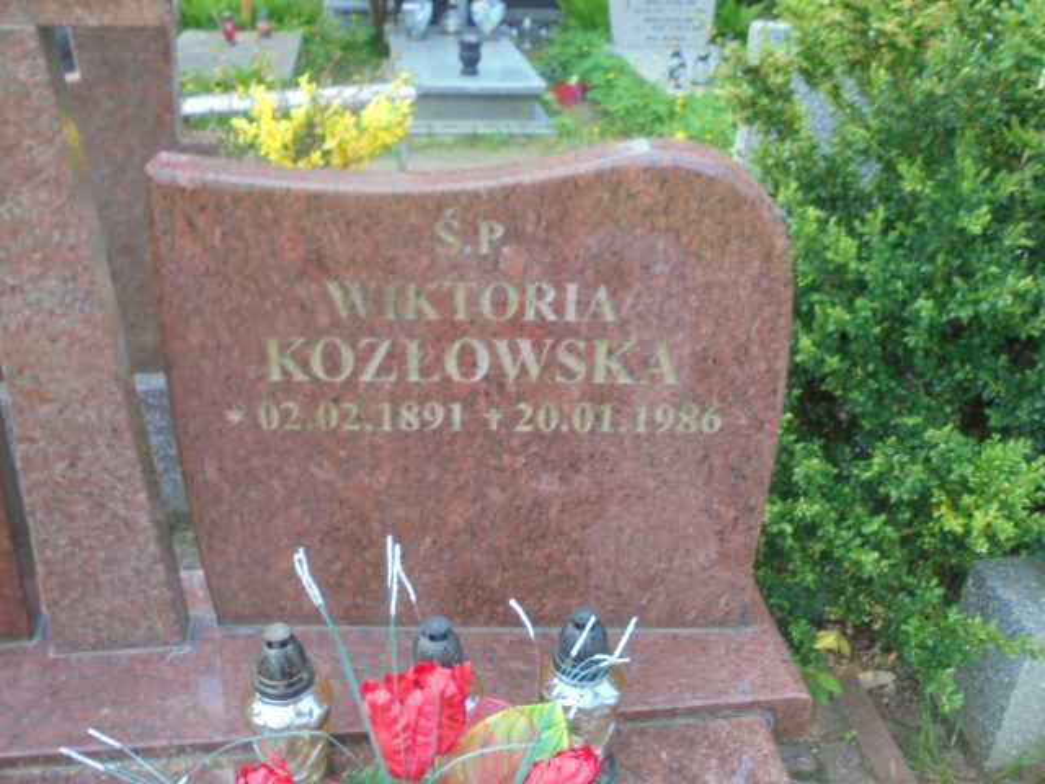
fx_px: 1026
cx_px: 522
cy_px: 392
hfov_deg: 54.0
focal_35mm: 34
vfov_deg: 41.8
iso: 100
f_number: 4
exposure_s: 1/60
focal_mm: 6.1
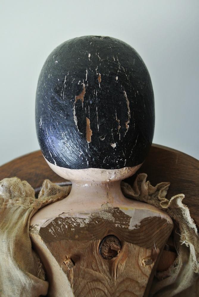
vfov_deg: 38.8
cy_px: 148
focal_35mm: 51
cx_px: 100
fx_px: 422
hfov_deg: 26.5
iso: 500
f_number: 4.8
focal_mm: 18.9
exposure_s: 1/60
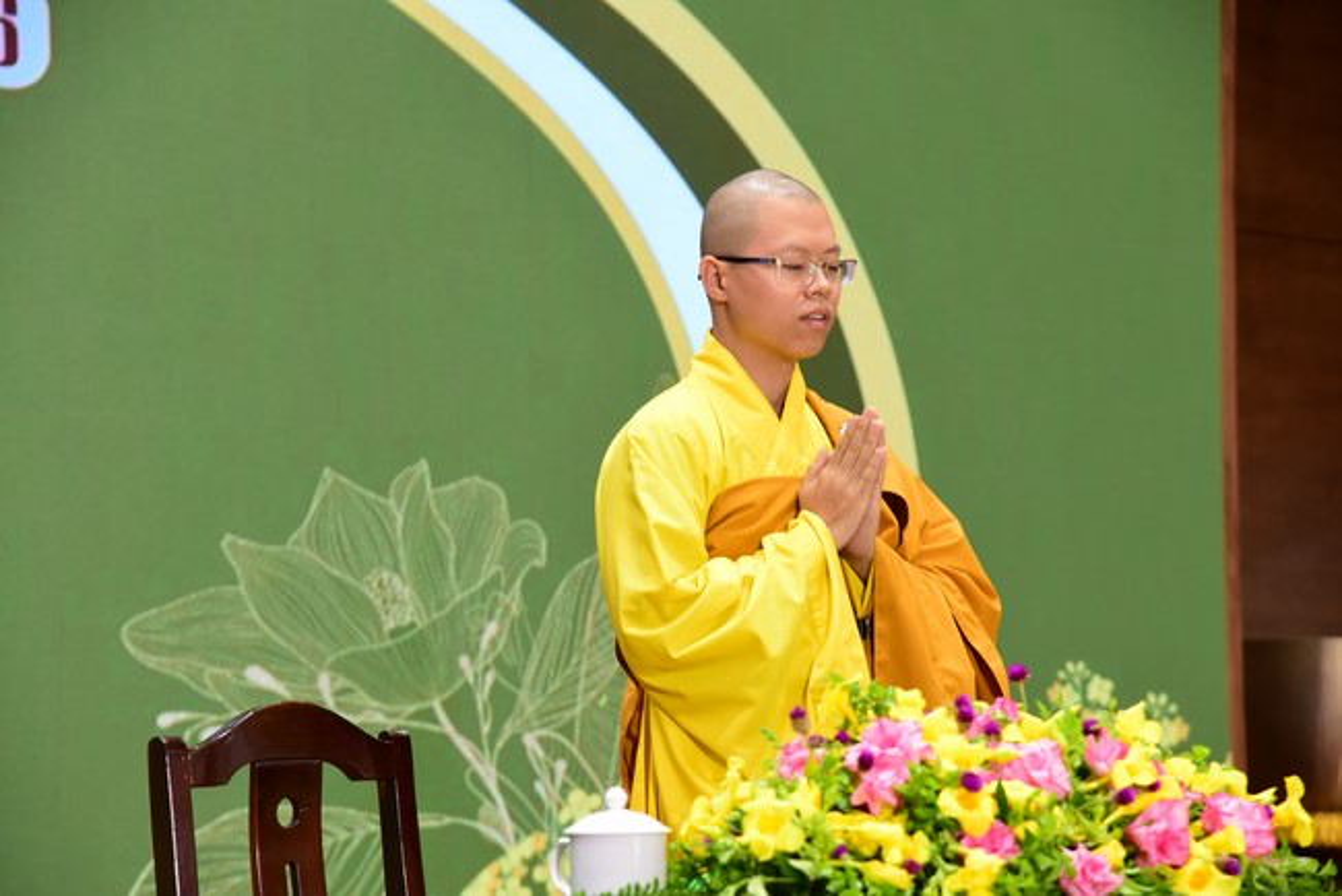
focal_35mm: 105
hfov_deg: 19.4
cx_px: 671
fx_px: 3916
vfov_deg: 13.1
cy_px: 448
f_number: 5.6
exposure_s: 1/50
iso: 1600
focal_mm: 105
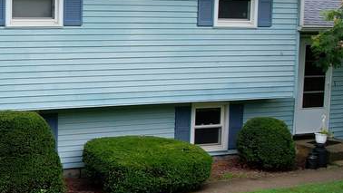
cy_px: 86
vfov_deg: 15.5
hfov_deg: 25.6
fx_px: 710
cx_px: -15
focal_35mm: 78
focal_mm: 8.38
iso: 110
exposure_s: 1/500
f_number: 2.8
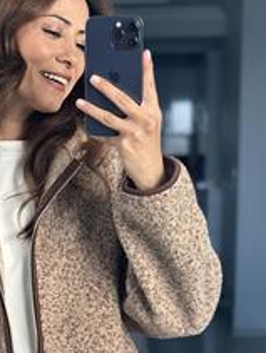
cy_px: 253
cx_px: 22
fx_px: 1175
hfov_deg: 12.8
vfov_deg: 17.0
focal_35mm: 115
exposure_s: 1/219
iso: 80
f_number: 1.78
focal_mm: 6.86
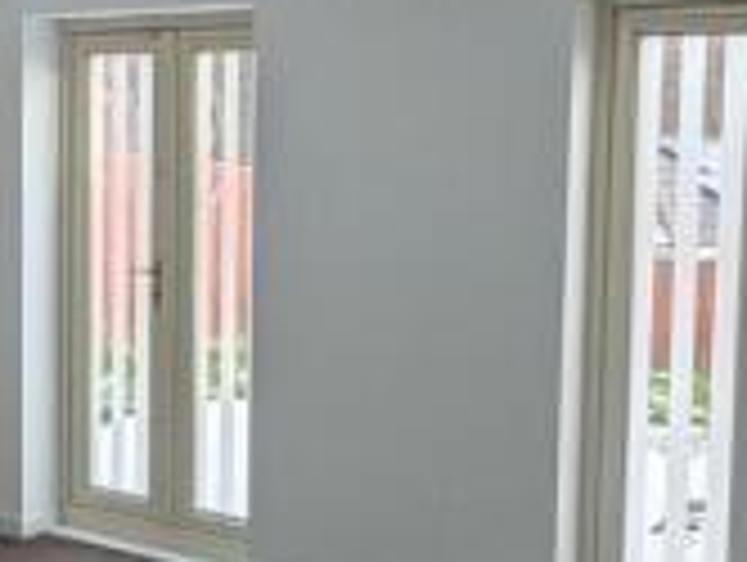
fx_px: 1210
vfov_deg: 26.2
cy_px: 272
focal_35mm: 56
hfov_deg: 34.2
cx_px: 441
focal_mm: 2.35
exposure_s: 1/170
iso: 111
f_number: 2.2
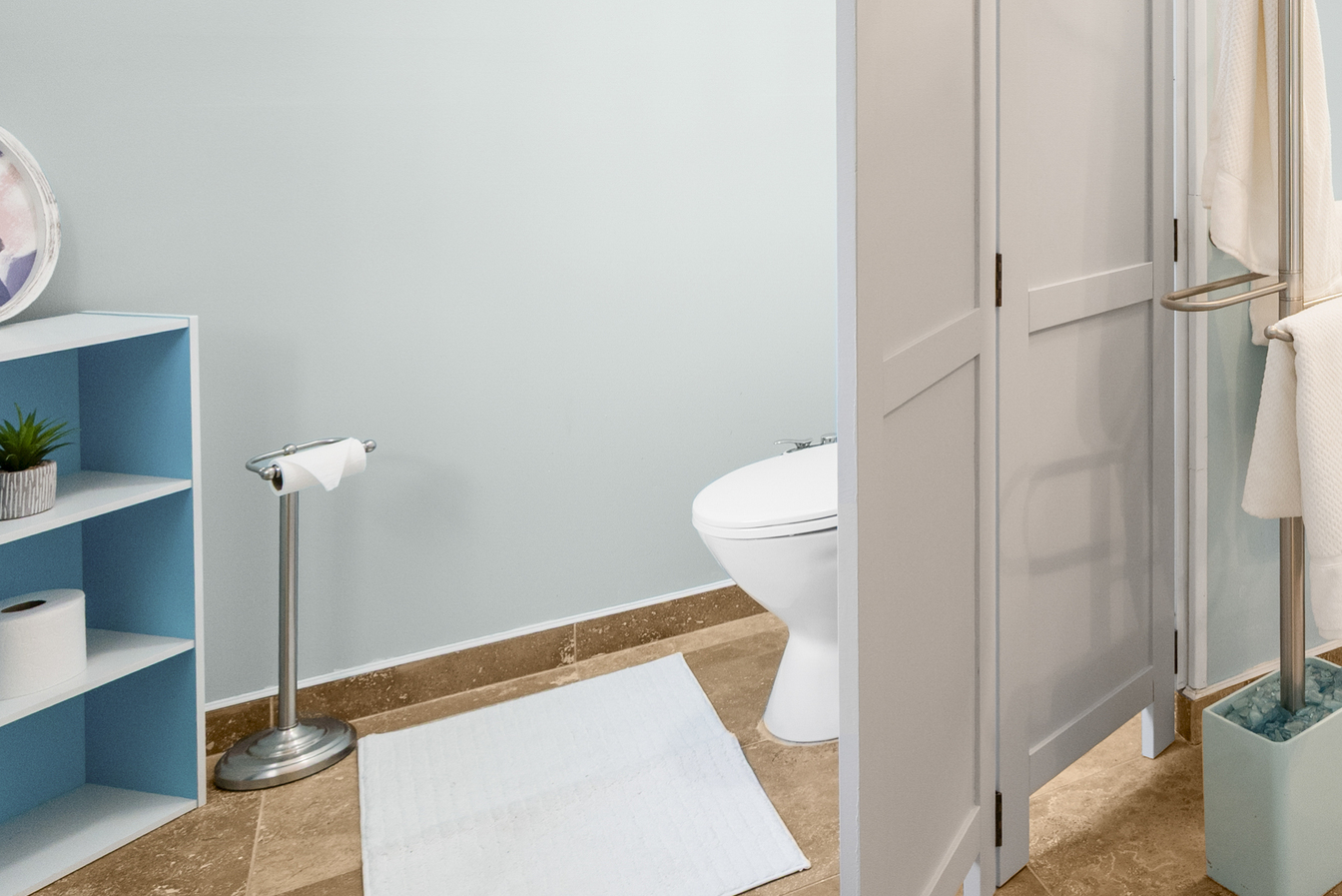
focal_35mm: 32
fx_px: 1193
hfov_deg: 47.6
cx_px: 1369
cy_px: 108
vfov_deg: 38.6
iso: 400
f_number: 8
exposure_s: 1/6
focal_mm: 14
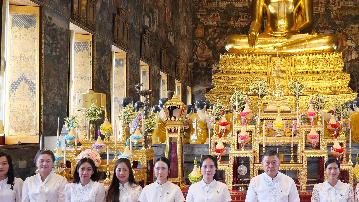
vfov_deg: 24.9
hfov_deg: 41.3
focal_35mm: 48
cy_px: 110
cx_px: 279
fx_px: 457
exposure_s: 1/15
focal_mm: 12
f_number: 4
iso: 200
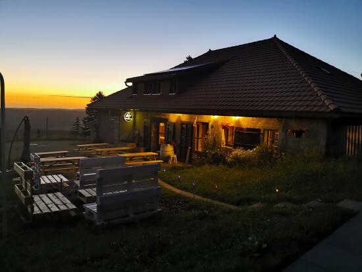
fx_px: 282
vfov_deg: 51.4
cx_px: 181
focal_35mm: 27
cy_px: 136
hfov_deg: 65.3
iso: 800
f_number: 1.6
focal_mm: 5.56
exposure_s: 1/50
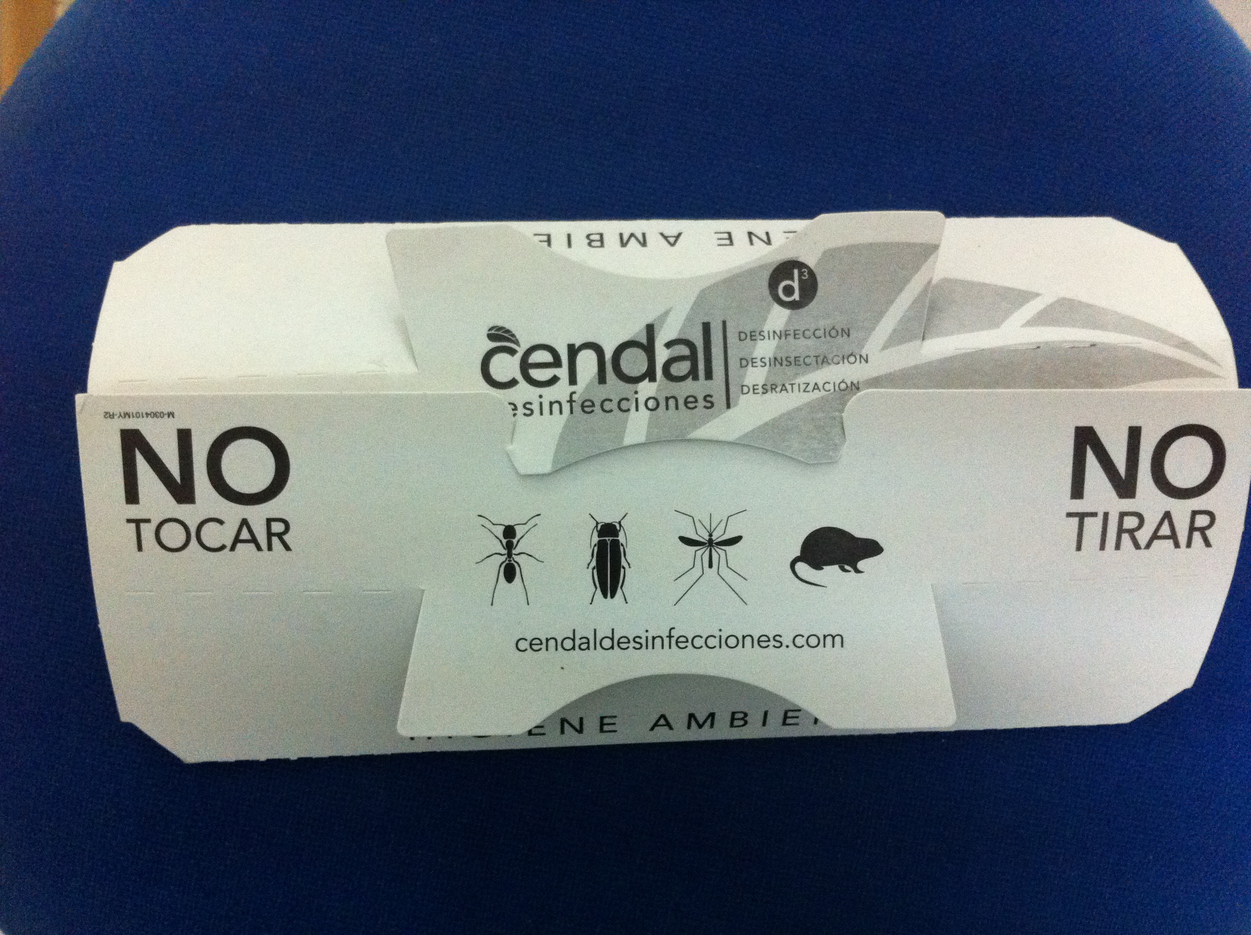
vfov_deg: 40.6
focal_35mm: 35
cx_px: 626
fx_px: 1263
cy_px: 468
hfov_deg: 52.7
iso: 320
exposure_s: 1/15
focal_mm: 3.85
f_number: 2.8
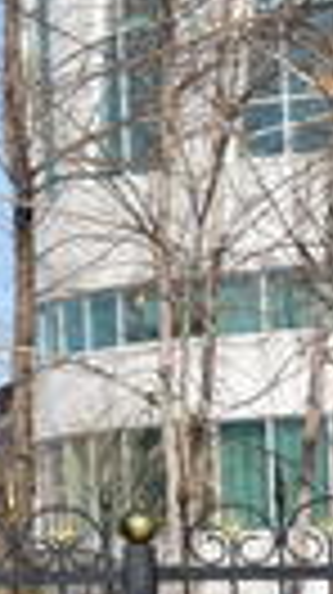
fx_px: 4249
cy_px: 238
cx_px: -1494
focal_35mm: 270
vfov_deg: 8.0
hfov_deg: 3.9
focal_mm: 26
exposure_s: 1/250
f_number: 9
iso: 100
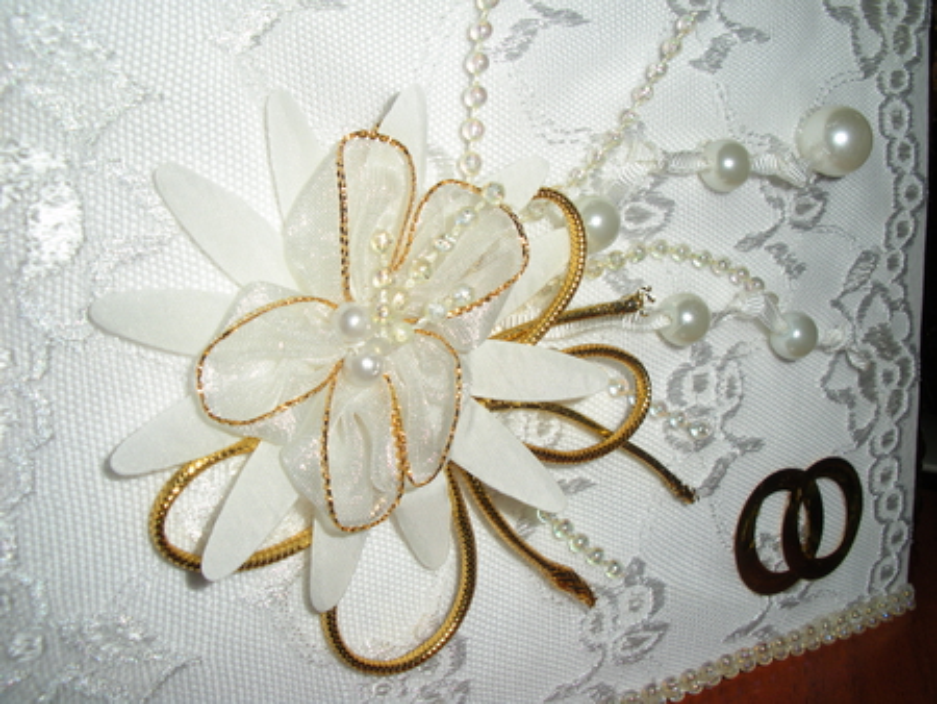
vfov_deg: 39.7
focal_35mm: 36
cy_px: 352
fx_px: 975
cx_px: 468
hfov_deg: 51.3
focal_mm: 6.3
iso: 64
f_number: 5.6
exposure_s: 1/60
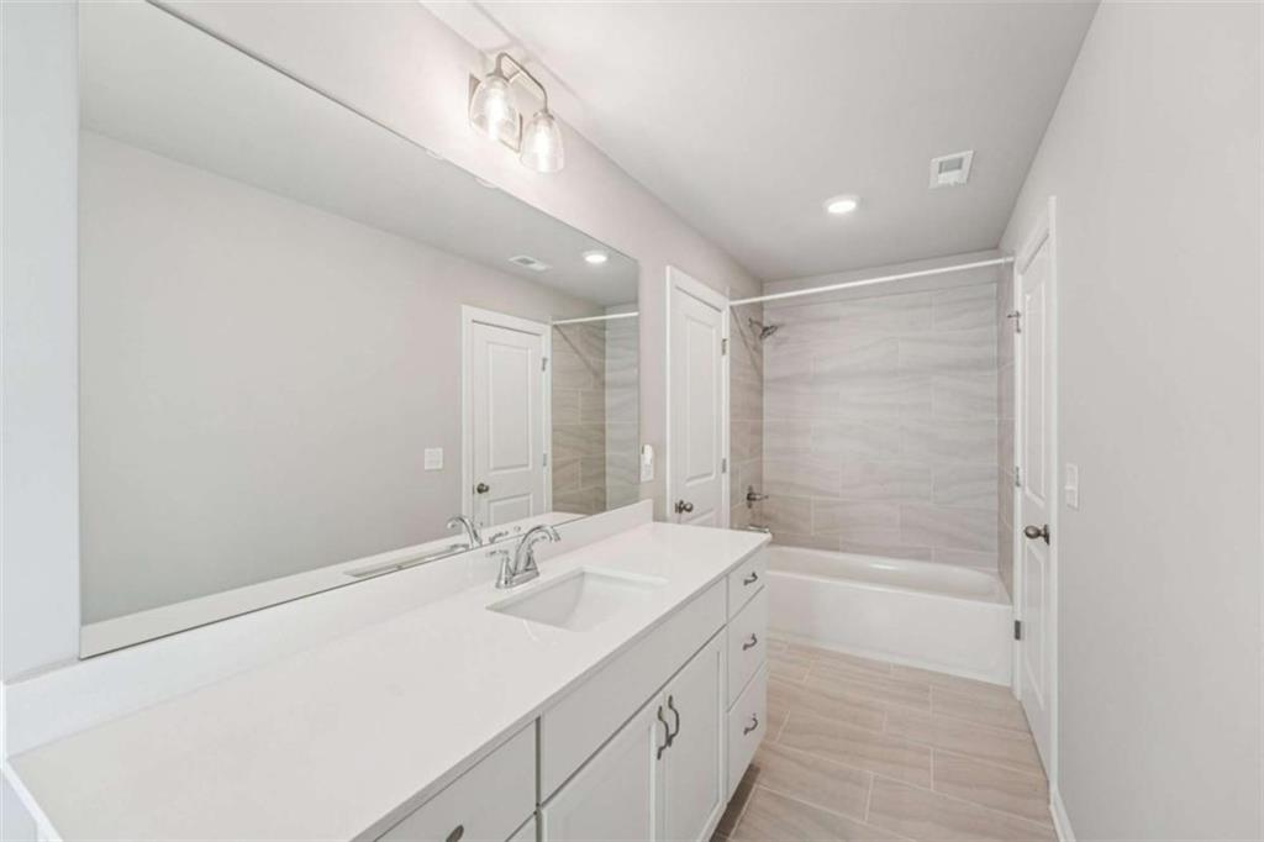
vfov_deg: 81.2
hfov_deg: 104.3
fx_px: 491
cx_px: 632
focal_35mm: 14
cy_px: 421
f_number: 8
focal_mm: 14
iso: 100
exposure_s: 1/13
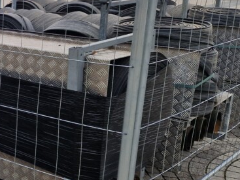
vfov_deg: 21.3
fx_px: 478
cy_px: 75
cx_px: -108
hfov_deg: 23.3
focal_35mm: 69
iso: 50
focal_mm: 5.4
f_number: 1.8
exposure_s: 1/203
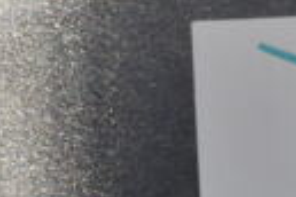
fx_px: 3201
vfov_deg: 3.5
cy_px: 153
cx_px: 617
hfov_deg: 5.2
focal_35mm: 389
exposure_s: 1/2000
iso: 100
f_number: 8
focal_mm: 55
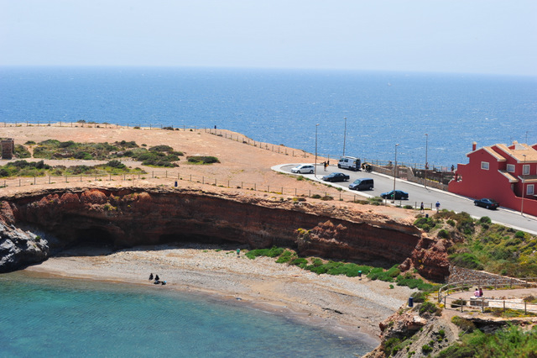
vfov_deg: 19.4
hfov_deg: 28.9
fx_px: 1044
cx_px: 268
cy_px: 179
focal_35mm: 70
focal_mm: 70
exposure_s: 1/320
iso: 200
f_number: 9
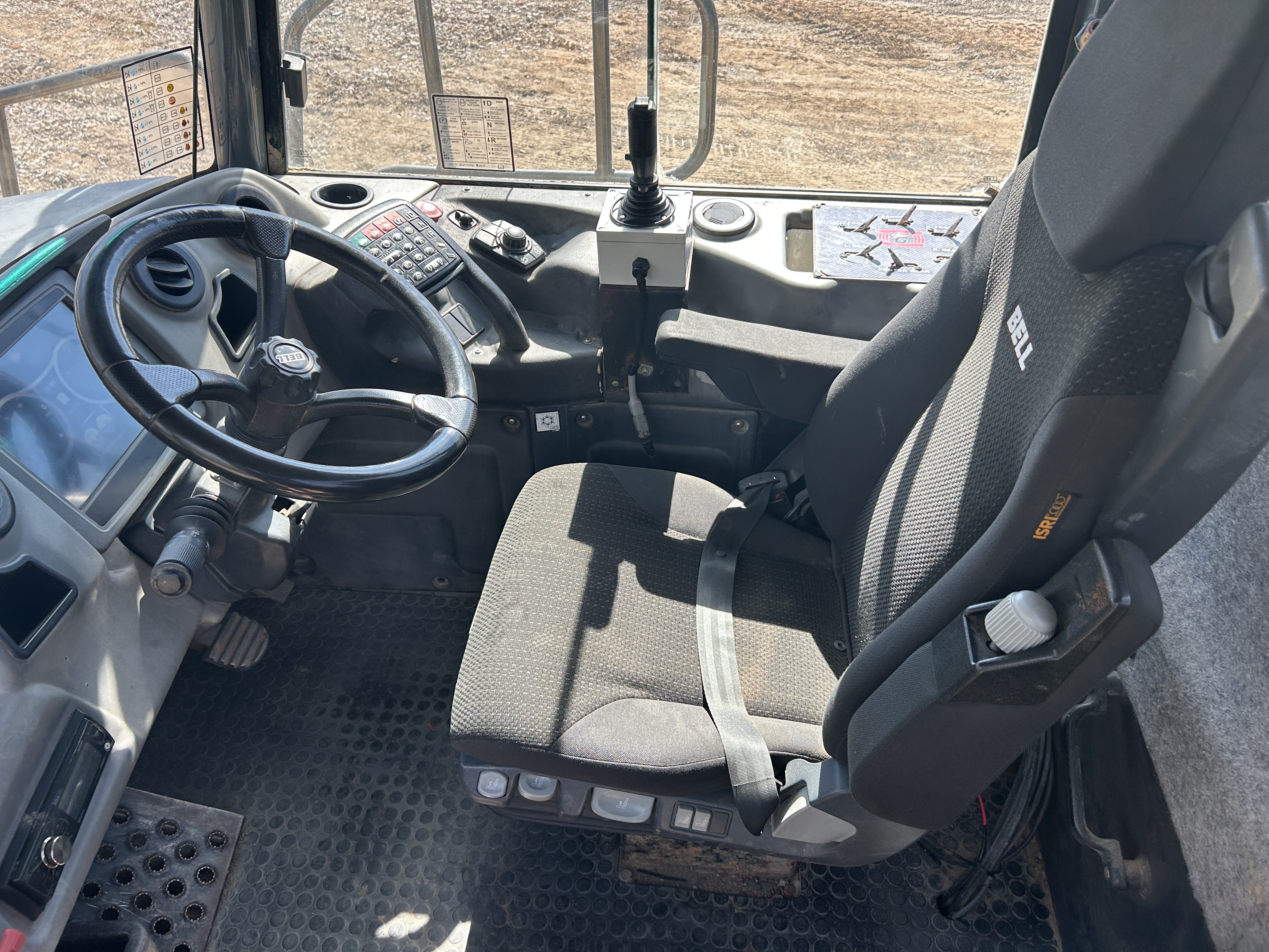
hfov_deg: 67.3
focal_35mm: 26
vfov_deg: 53.1
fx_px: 953
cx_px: 634
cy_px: 476
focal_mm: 5.7
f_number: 1.5
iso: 50
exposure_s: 1/476
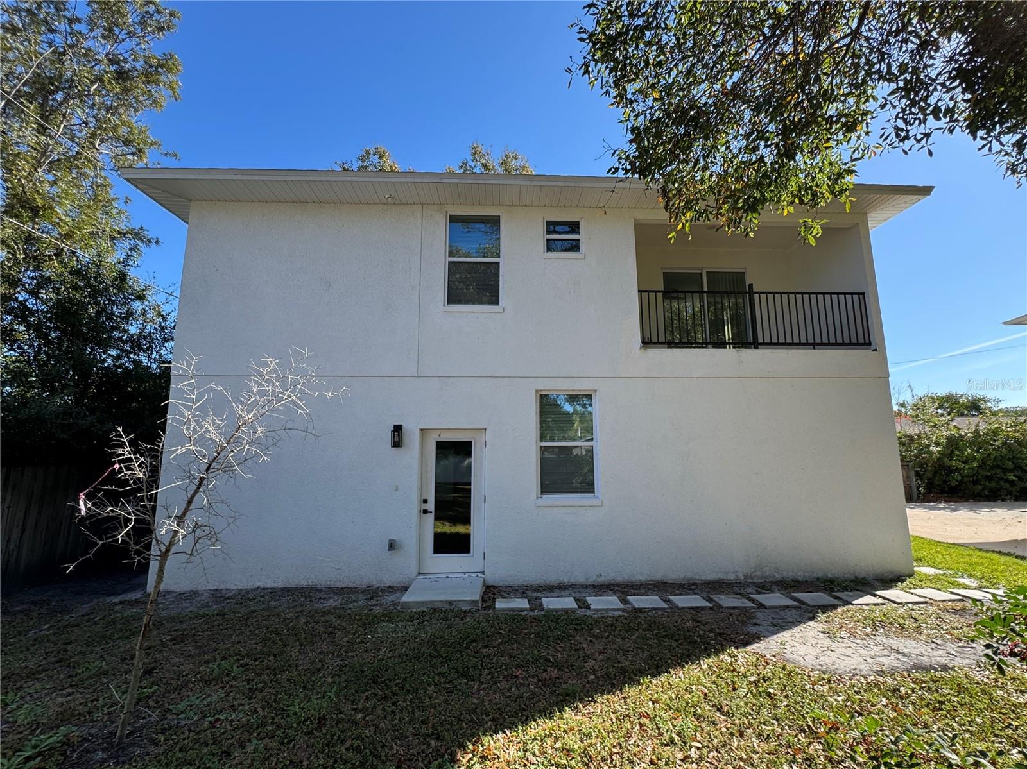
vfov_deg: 85.6
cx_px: 514
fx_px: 415
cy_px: 384
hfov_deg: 102.1
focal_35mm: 14
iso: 40
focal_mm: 2.22
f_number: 2.2
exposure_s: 1/435
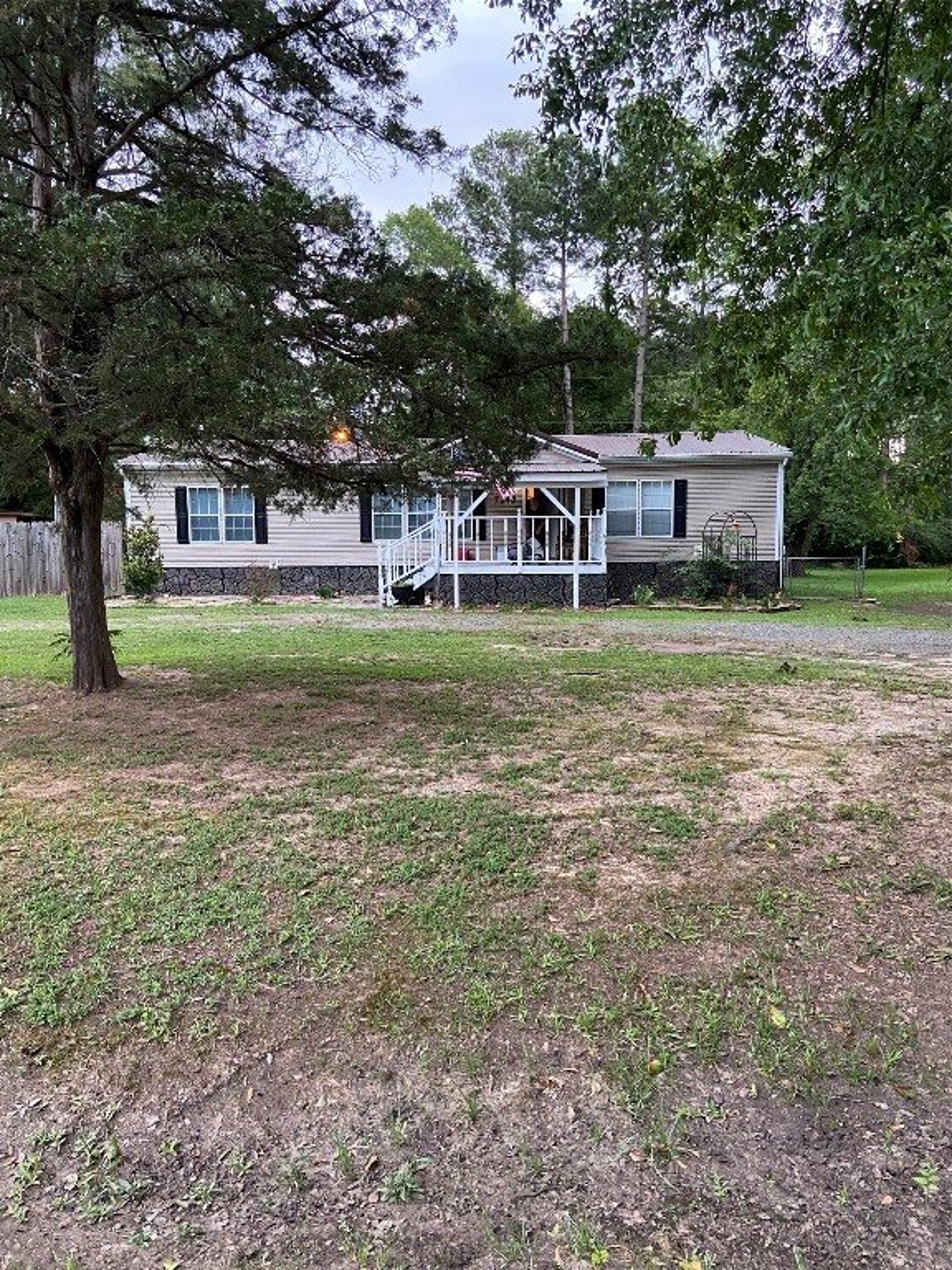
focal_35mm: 26
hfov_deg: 53.1
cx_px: 476
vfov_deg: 67.3
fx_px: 953
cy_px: 635
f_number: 1.8
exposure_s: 1/60
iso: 400
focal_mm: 4.25
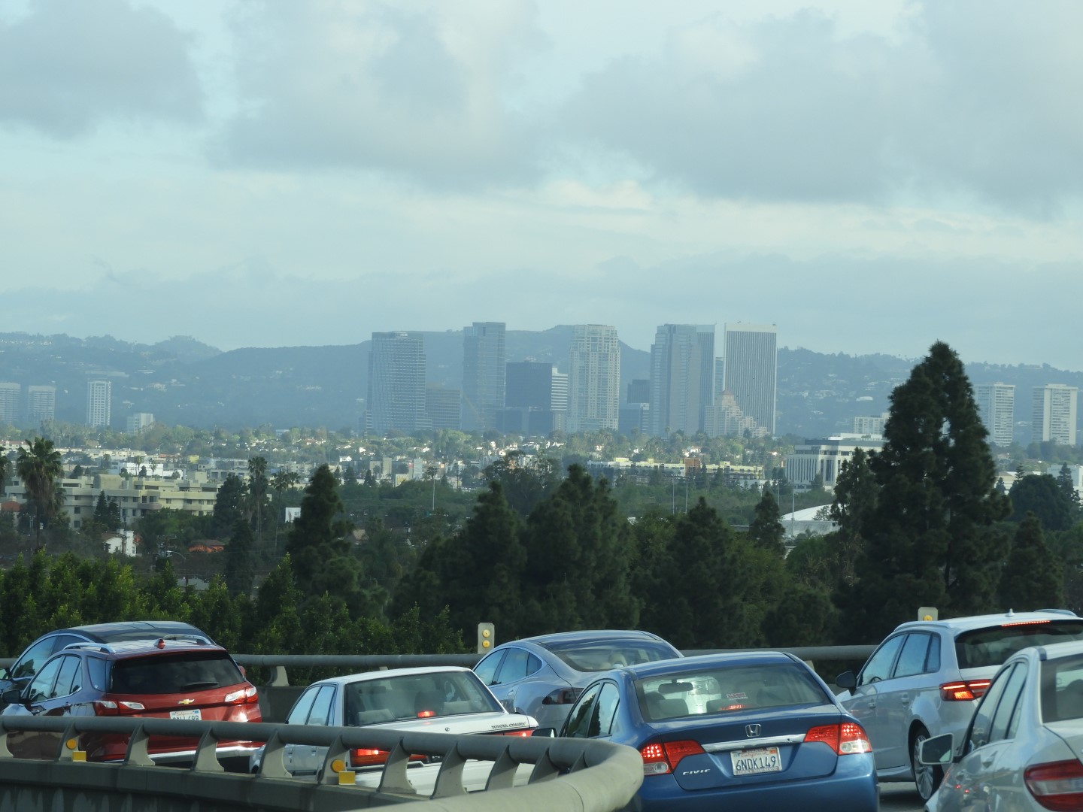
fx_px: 6257
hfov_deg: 9.9
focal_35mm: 200
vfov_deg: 7.4
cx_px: 542
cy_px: 406
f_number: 5.3
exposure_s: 1/200
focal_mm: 35.8
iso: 100
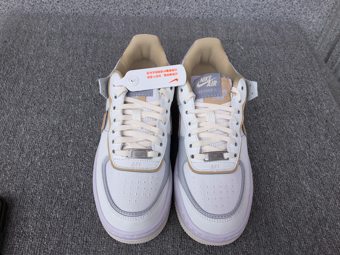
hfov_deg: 56.8
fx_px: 314
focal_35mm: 32
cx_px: 170
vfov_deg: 44.2
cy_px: 130
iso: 25
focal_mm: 3.3
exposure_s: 1/443
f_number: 2.4
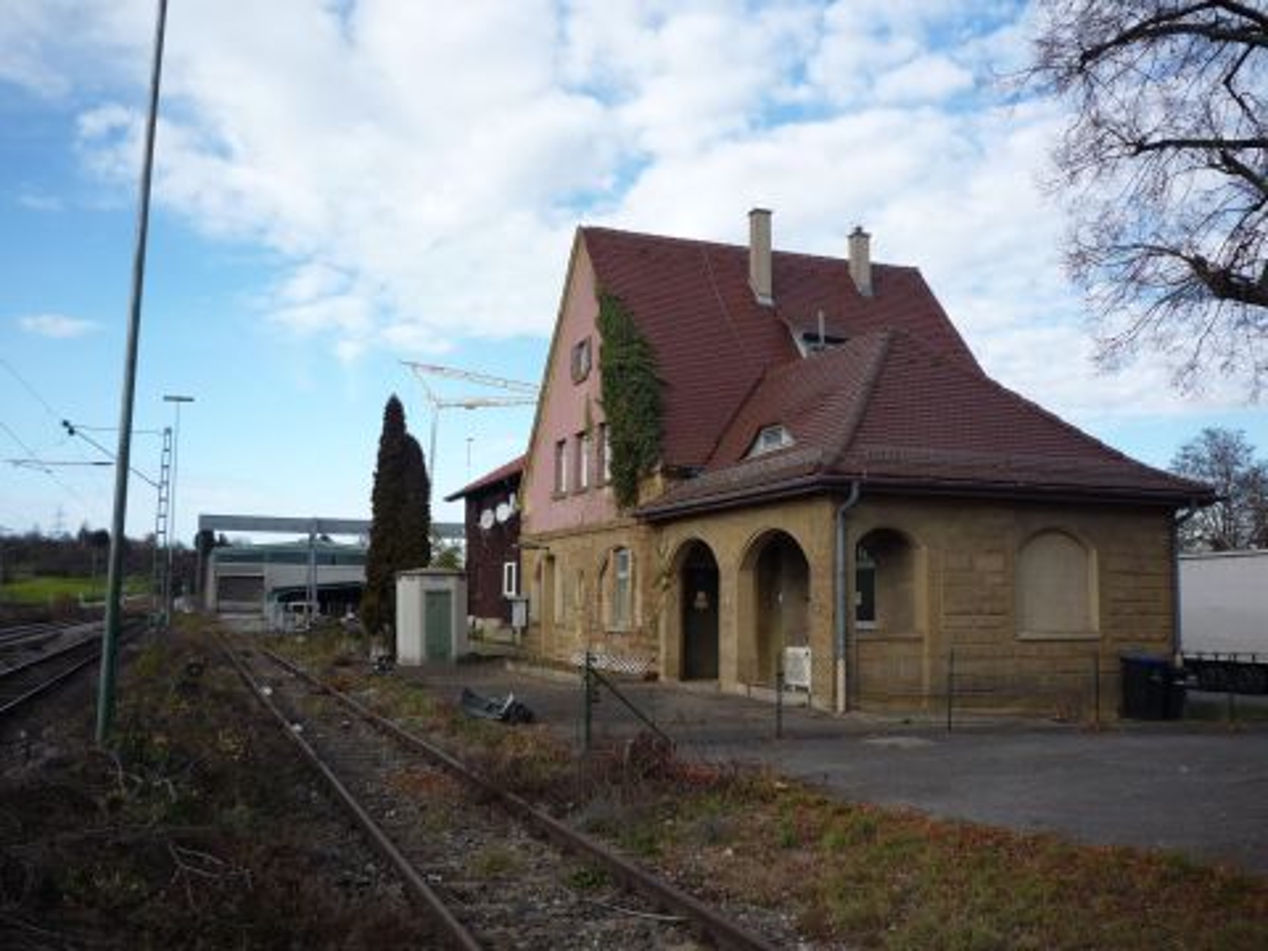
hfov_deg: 56.8
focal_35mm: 32
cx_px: 634
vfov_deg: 44.2
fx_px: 1172
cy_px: 476
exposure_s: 1/400
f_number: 4
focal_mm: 5.2
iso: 100
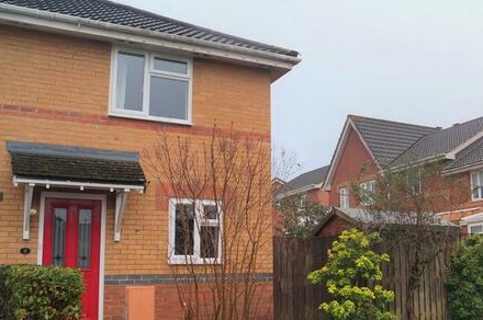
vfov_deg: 31.1
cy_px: 175
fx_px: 576
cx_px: 352
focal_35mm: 43
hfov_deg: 44.2
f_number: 5
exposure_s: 1/100
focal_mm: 18
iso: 100
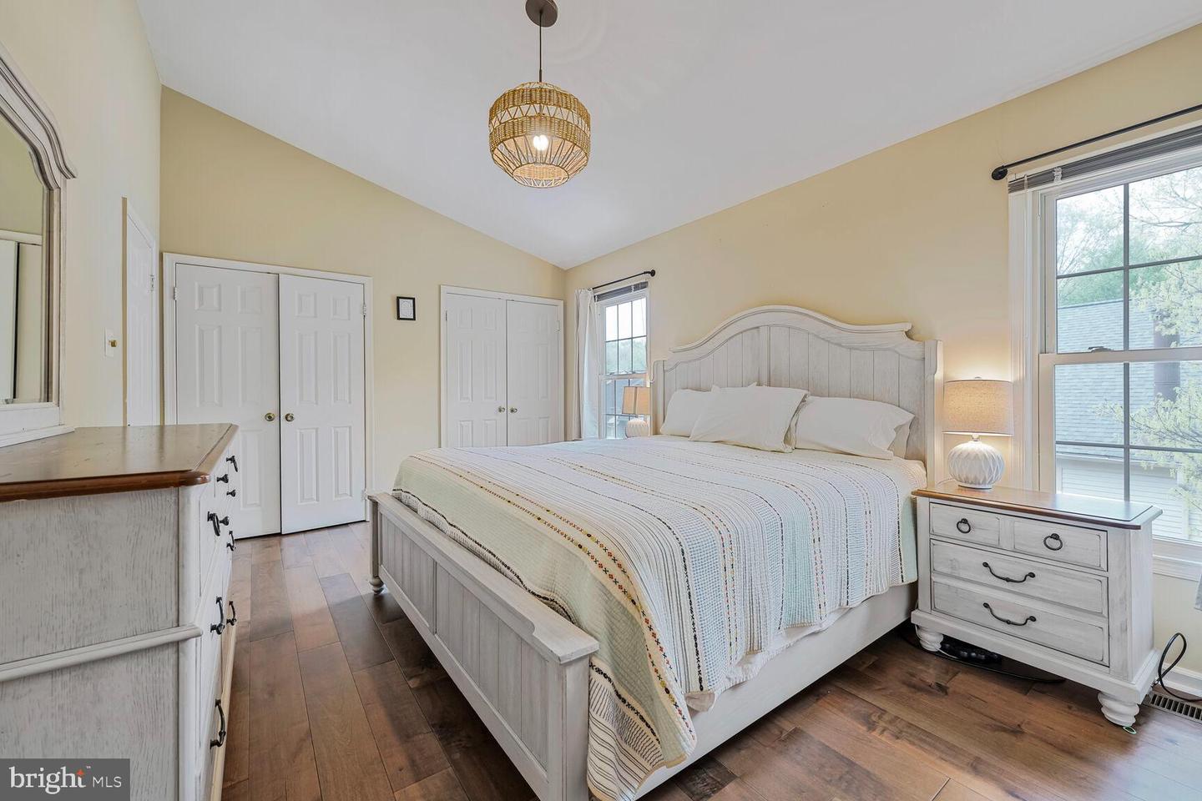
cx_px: 601
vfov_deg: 81.2
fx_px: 467
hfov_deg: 104.3
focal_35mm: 14
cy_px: 400
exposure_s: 1
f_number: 8
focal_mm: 14
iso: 400
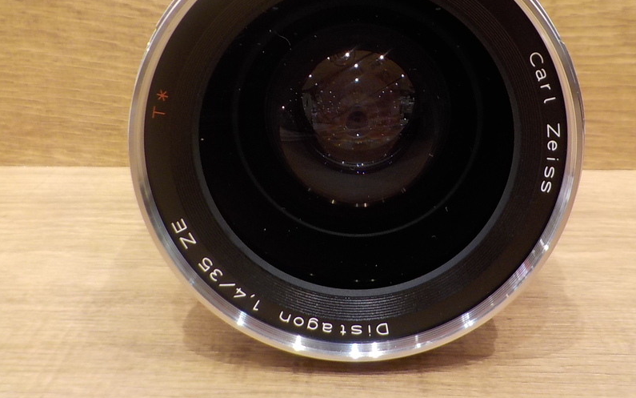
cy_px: 127
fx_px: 832
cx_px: 362
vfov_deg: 26.7
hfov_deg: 41.7
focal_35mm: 48
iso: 125
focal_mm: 4.1
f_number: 3.3
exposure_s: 1/30
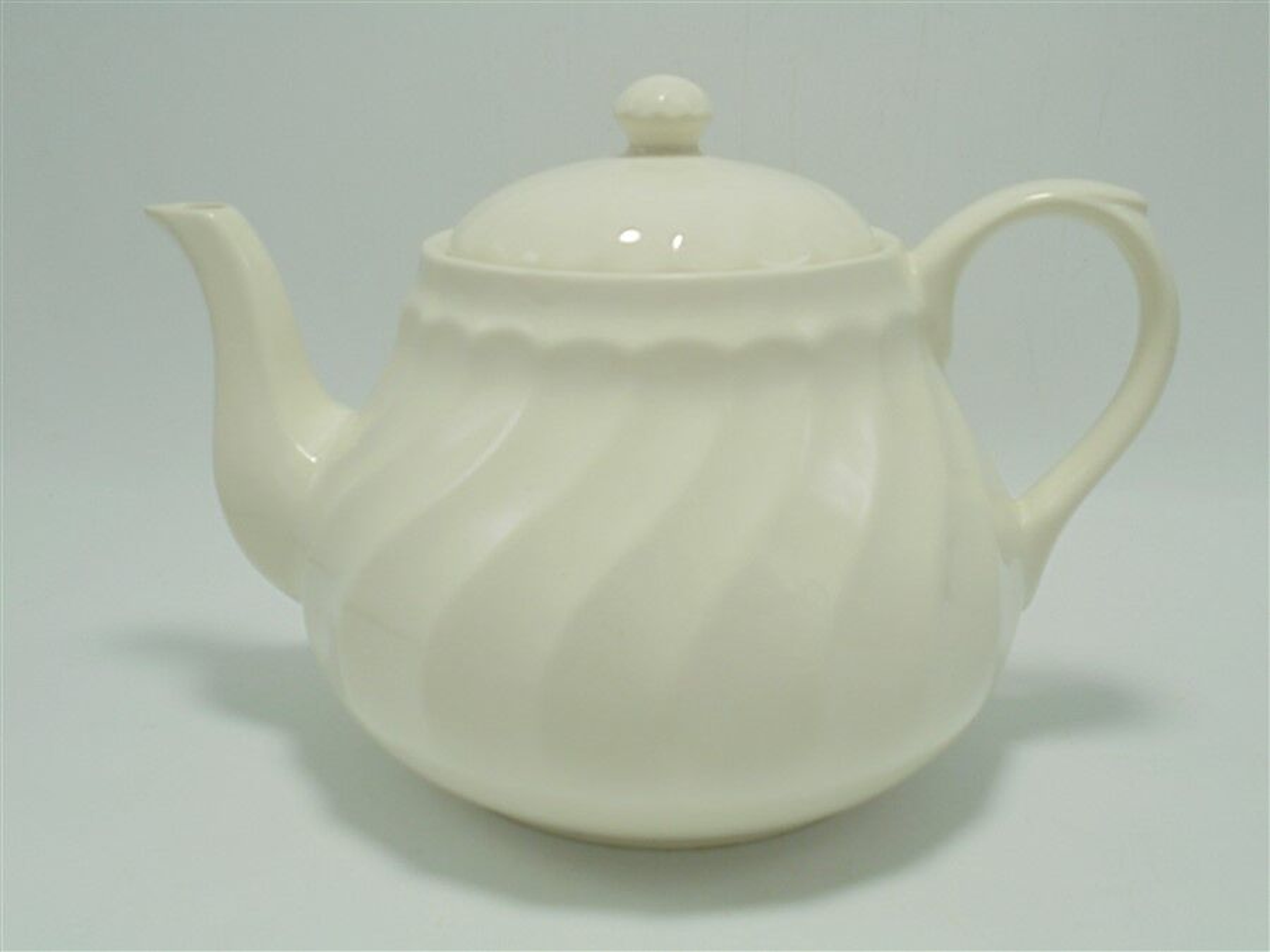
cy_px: 476
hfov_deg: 49.0
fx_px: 1394
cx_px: 635
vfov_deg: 37.7
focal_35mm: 38
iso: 100
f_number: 4.2
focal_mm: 6.9
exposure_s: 1/100
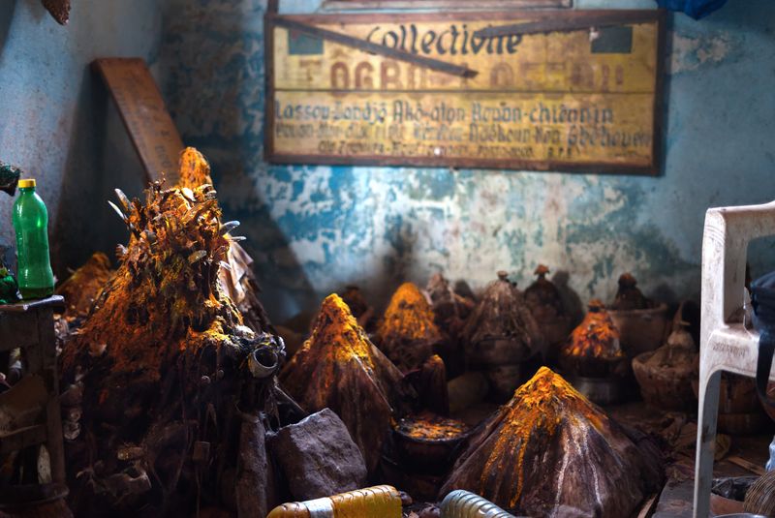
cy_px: 259
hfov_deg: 39.6
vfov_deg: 27.0
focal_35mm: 50
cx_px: 388
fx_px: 1077
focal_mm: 50
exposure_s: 1/250
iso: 1250
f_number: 1.8
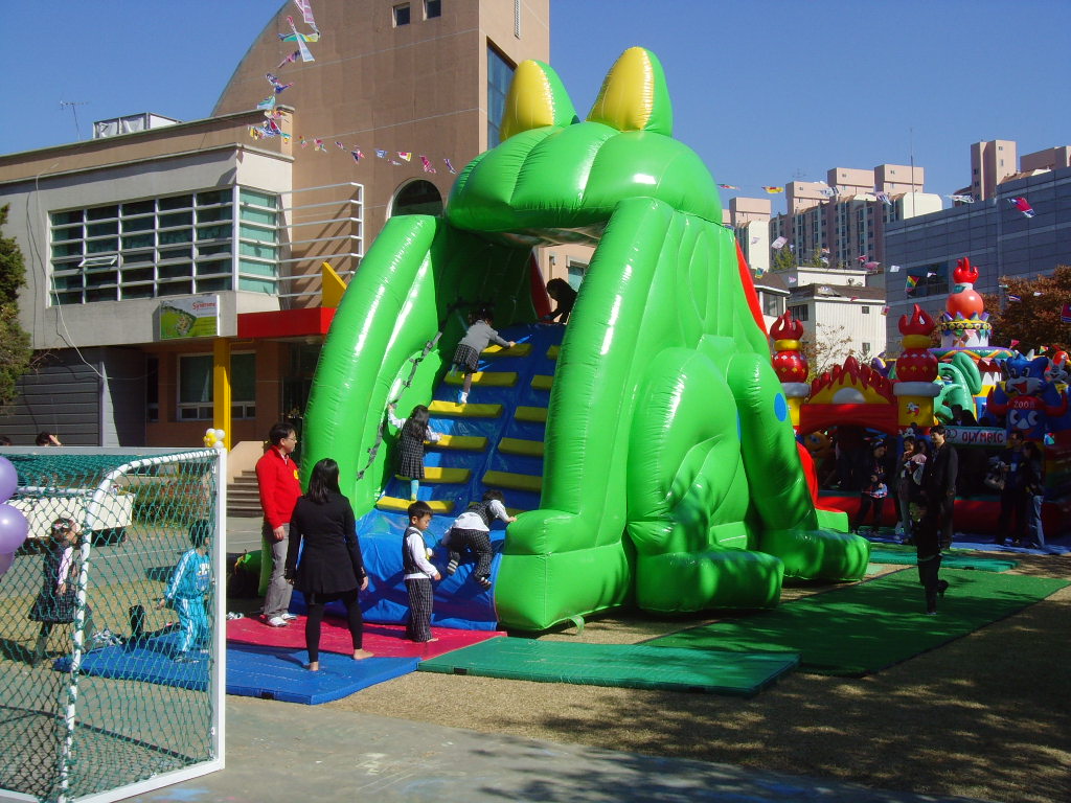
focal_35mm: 45
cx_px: 536
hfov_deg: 42.1
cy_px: 402
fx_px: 1392
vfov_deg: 32.2
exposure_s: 1/350
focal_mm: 7.7
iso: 80
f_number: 6.5
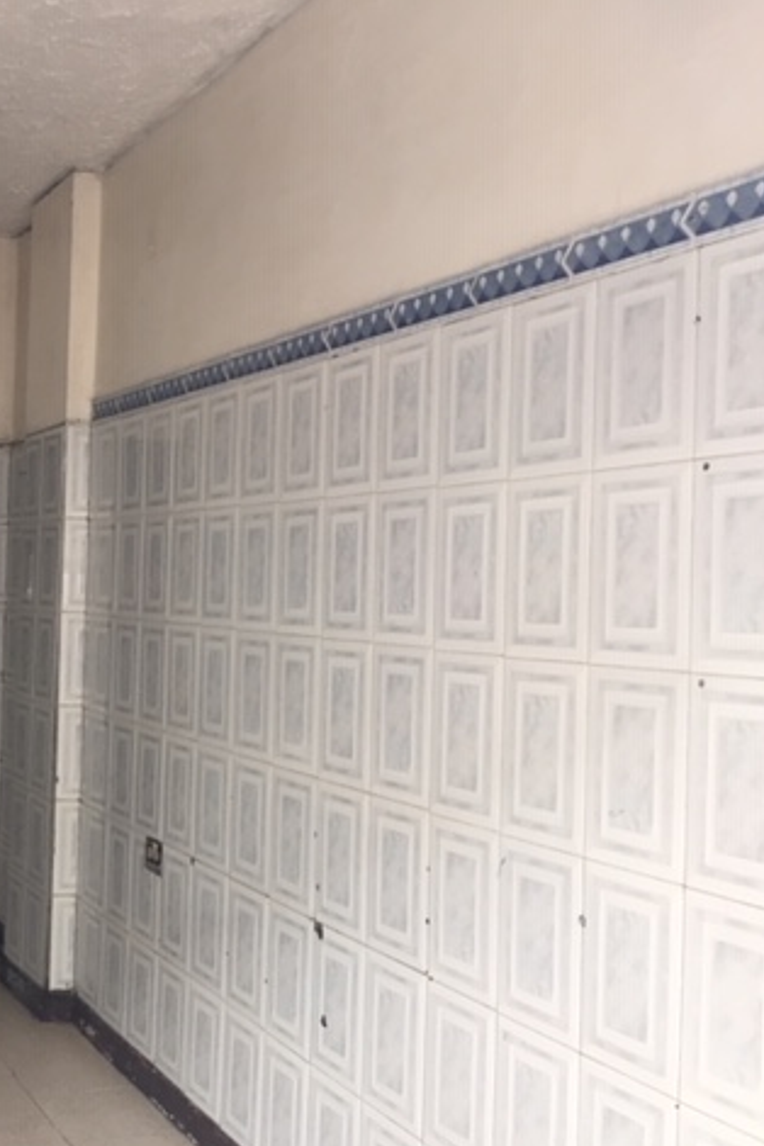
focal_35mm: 41
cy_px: 574
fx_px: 1305
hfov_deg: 30.4
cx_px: 7
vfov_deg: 47.4
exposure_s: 1/30
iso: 32
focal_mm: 4.15
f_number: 2.2
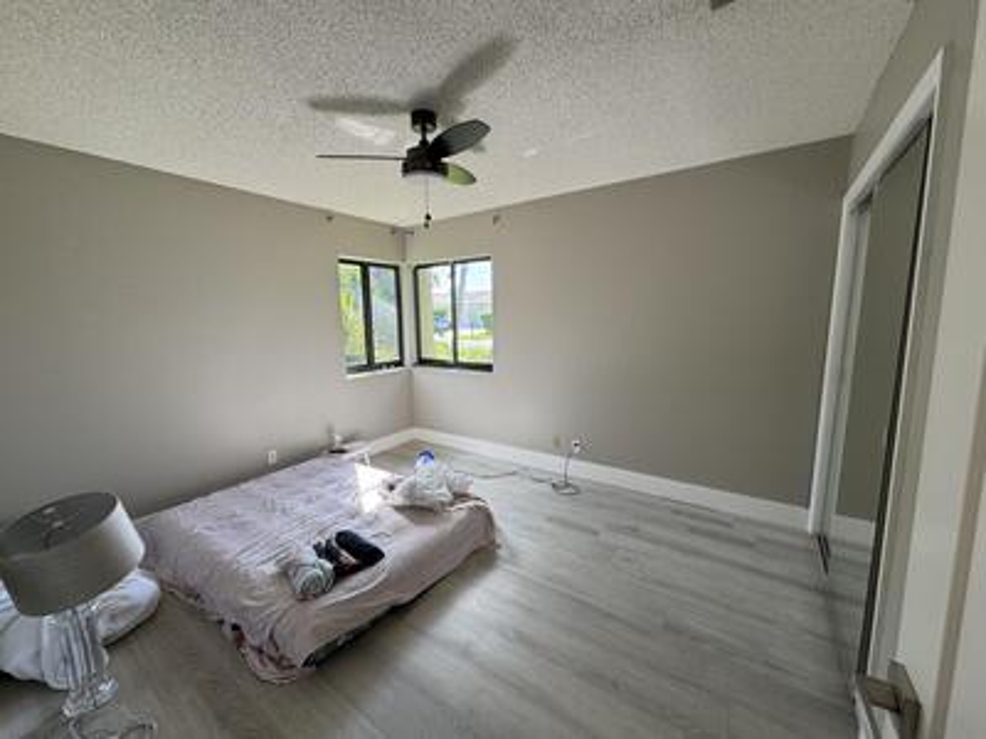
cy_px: 370
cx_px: 493
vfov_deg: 85.7
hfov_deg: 102.1
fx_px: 399
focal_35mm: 14
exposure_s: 1/99
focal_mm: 2.22
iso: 64
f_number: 2.2
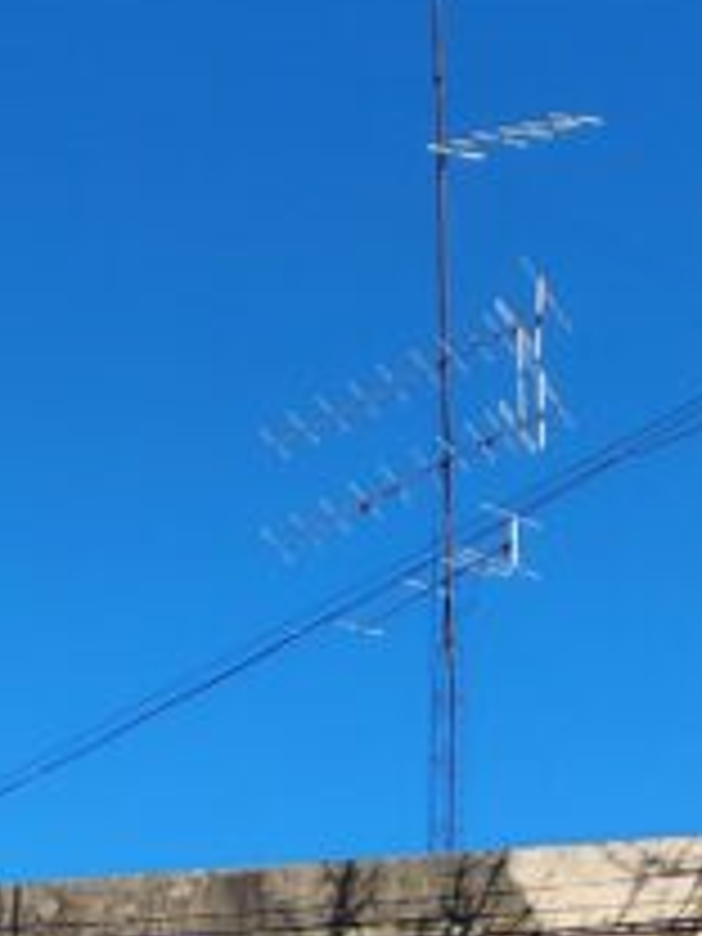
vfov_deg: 19.2
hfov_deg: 21.7
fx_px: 1731
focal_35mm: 64
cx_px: -76
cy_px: 1840
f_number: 2.2
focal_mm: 2.2
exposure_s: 1/1304
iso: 50
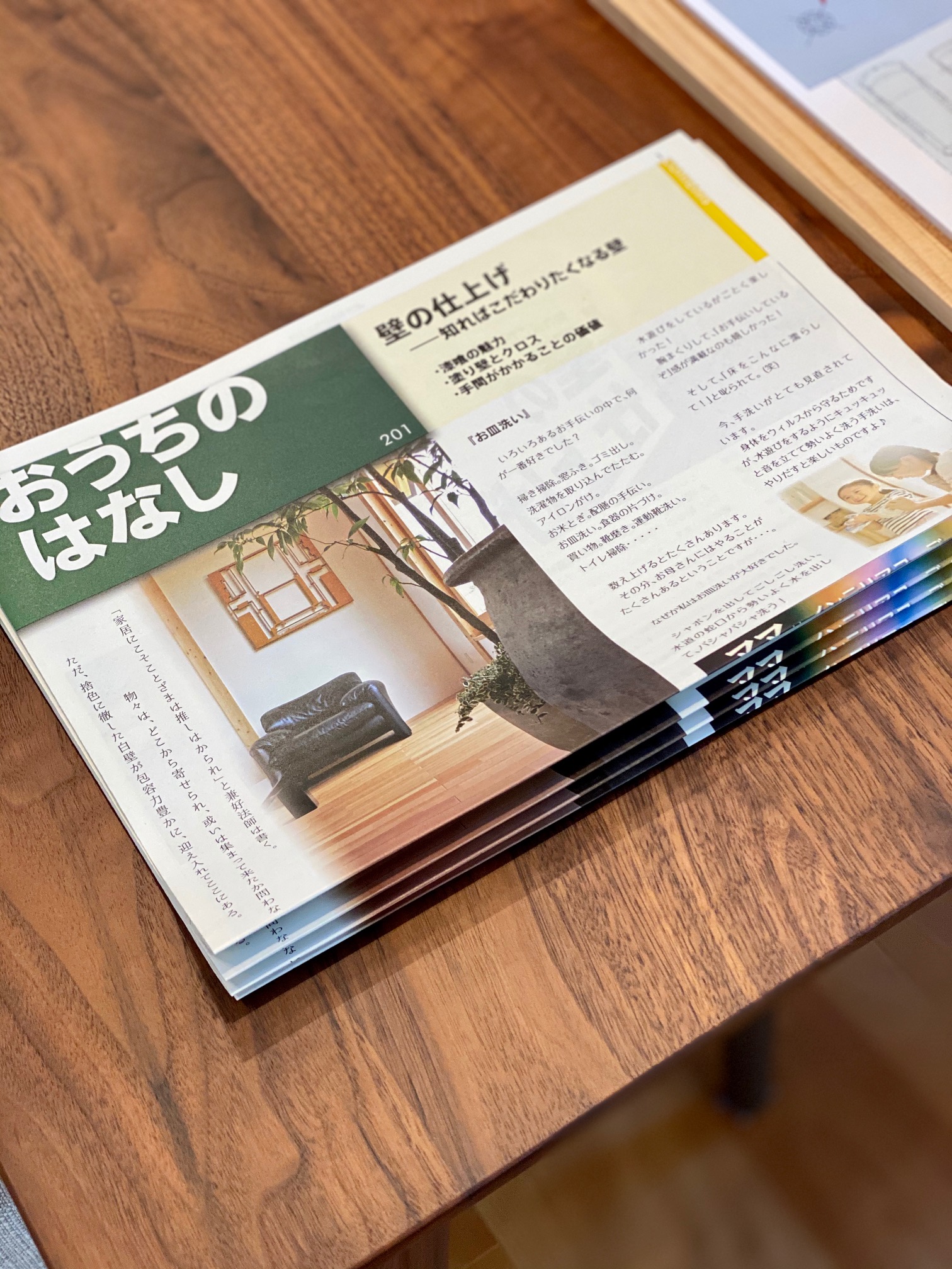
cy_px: 634
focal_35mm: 52
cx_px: 476
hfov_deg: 28.0
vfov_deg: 36.8
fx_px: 1907
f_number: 2
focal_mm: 6
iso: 160
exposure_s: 1/120
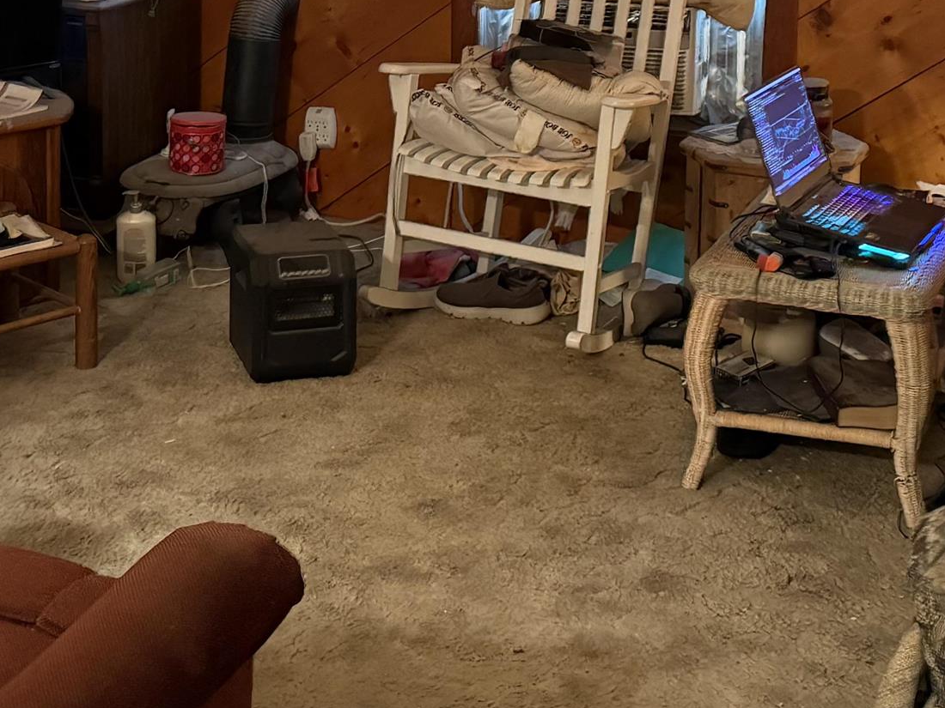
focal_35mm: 67
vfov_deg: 21.2
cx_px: 467
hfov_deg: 29.0
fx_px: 1829
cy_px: 17
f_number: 1.78
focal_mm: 6.76
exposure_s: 1/30
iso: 800
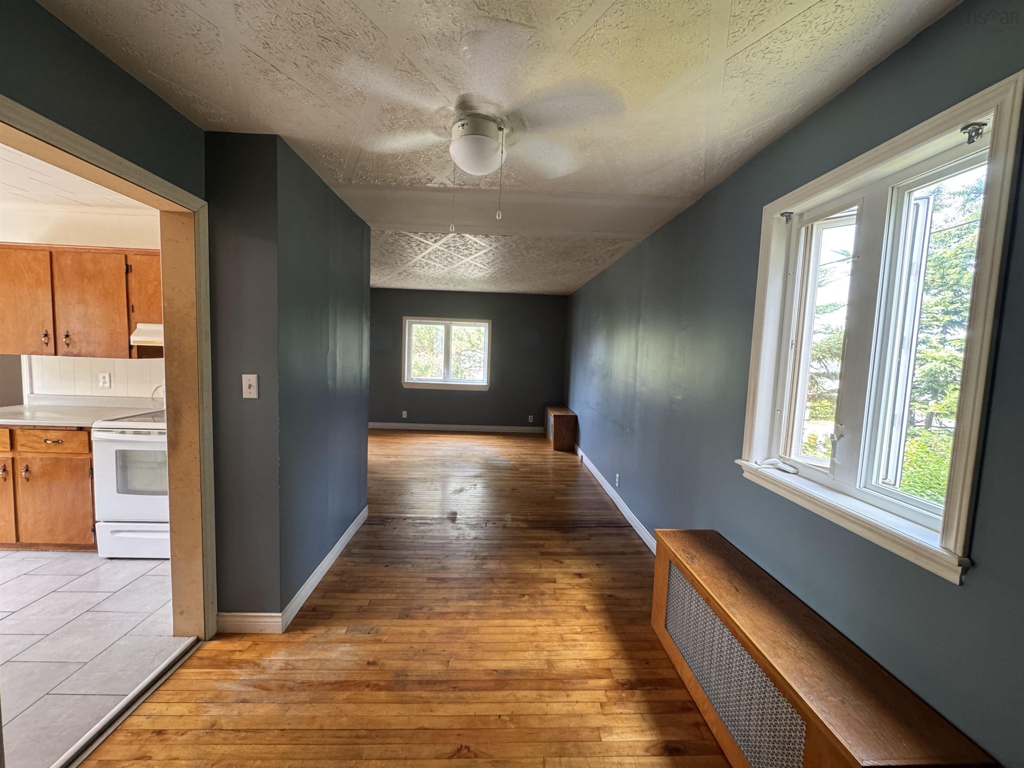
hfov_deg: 102.1
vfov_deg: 85.7
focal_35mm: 14
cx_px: 512
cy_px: 384
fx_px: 414
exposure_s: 1/60
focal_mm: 2.22
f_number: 2.2
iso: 400
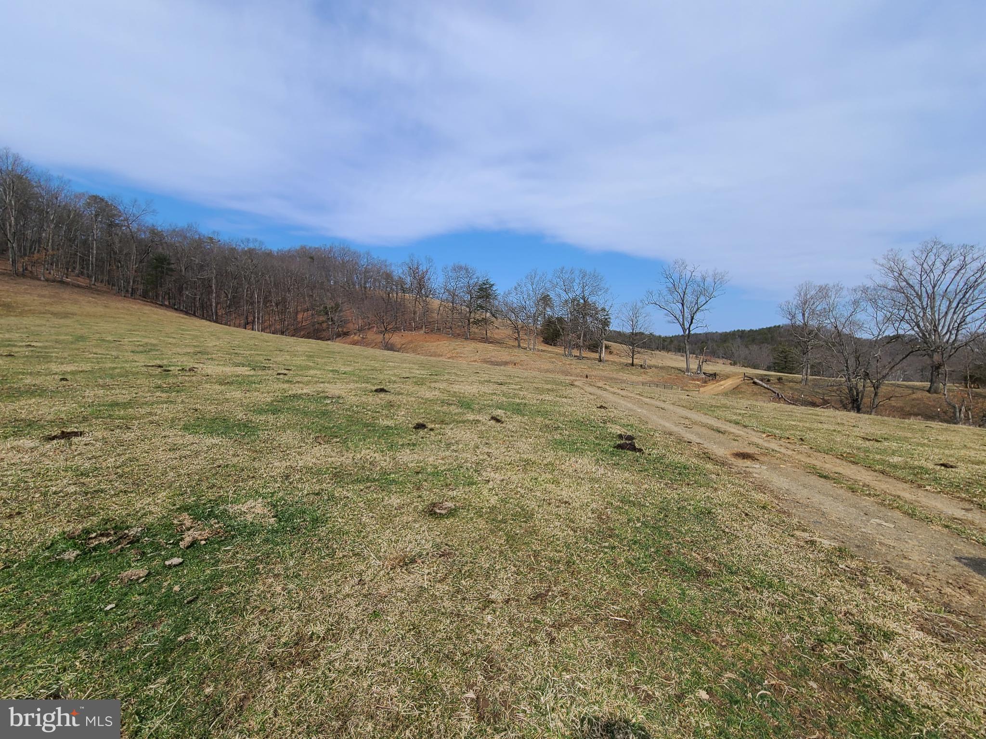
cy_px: 370
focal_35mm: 13
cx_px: 493
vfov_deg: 89.9
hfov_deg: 106.2
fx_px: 370
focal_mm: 2.2
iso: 50
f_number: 2.2
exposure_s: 1/1889
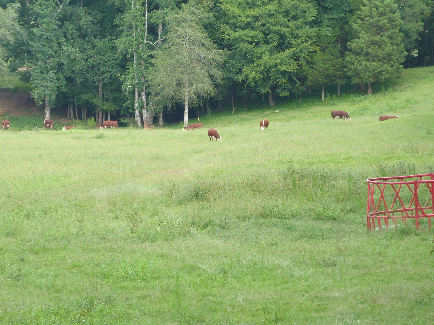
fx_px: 3398
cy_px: 116
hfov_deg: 7.3
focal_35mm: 271
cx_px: 181
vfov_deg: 5.5
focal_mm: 37.7
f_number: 3.9
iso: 100
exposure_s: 1/80
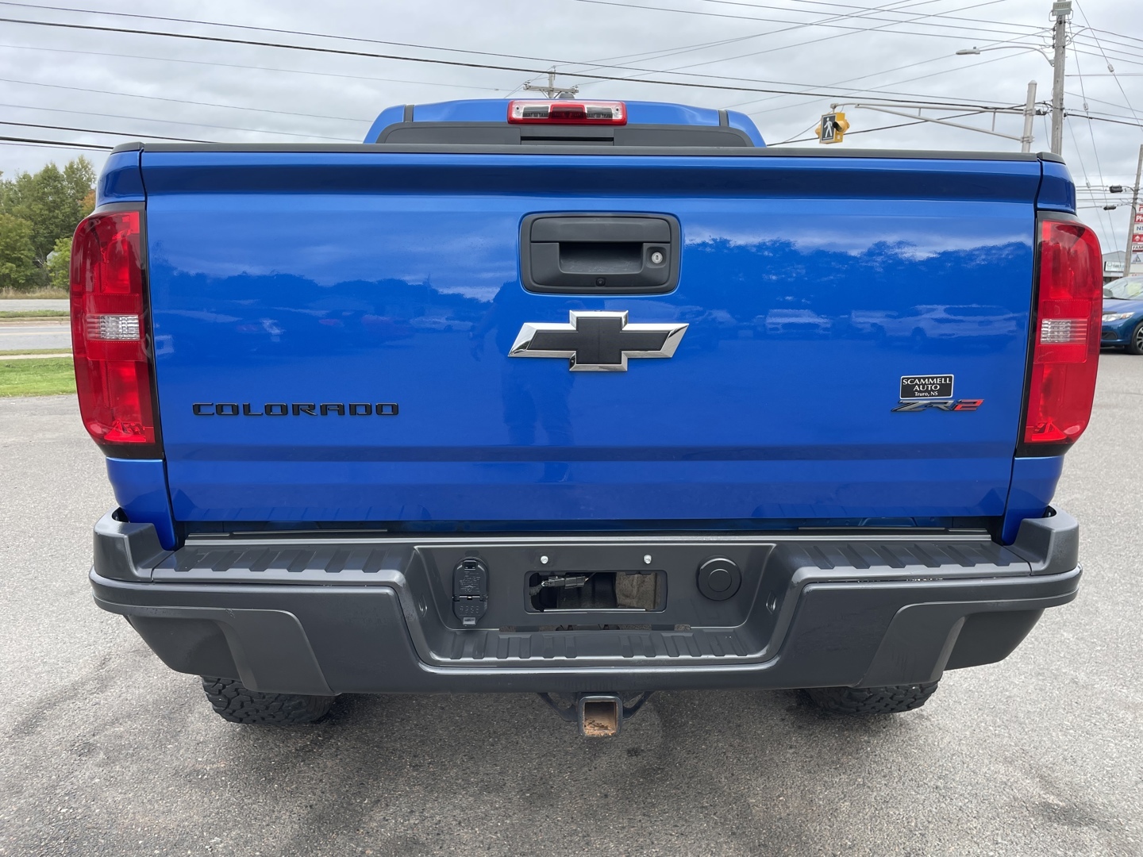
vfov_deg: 53.1
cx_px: 572
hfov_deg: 67.3
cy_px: 428
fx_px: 859
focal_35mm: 26
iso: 32
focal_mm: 4.2
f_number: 1.6
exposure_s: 1/690
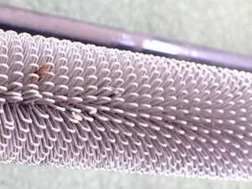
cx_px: 23
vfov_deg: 24.4
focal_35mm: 60
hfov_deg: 30.7
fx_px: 437
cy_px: 106
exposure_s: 1/40
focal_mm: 5.4
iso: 800
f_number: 2.3
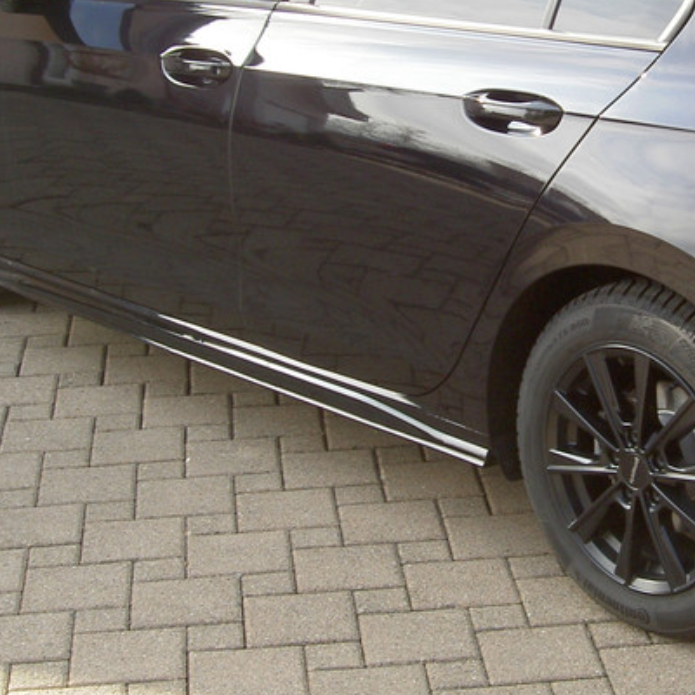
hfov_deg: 18.7
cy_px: 294
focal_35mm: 92
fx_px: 2090
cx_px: 545
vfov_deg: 18.9
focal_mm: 8
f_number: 4.7
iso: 50
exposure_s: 1/100
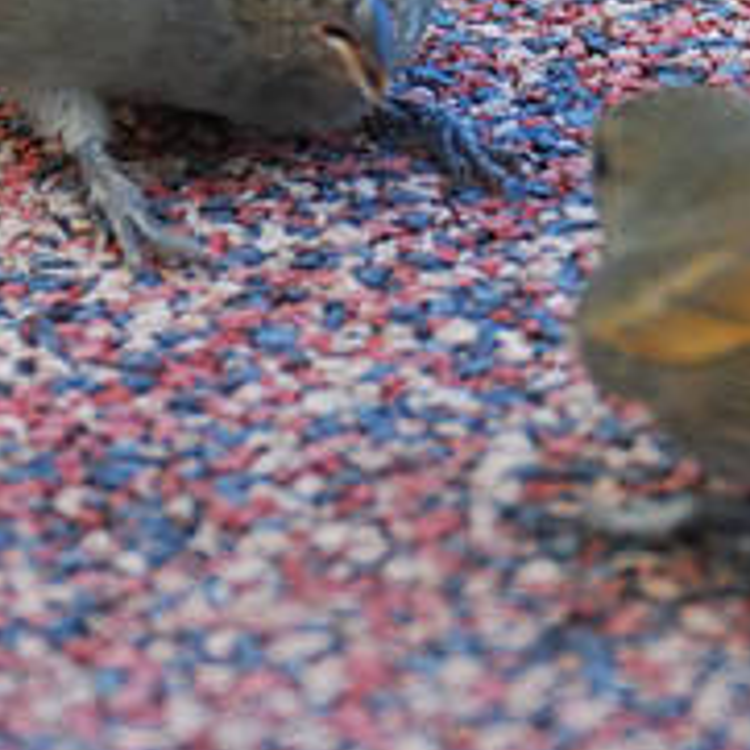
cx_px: 518
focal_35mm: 989
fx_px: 24243
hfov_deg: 1.8
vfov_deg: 1.8
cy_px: 128
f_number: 5.6
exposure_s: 1/400
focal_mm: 200
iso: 1100
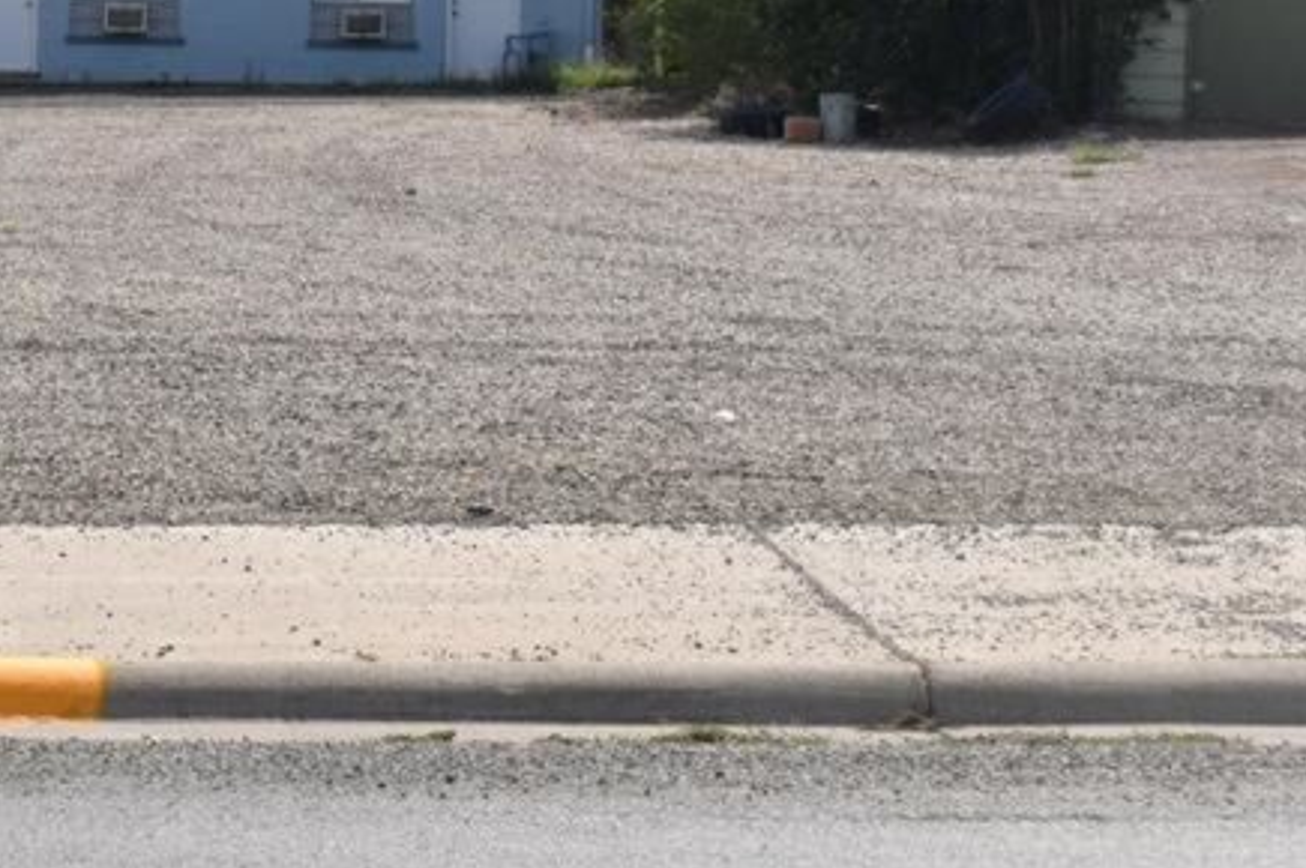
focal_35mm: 141
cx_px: -171
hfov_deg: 14.2
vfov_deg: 9.6
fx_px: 5111
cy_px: -42
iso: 200
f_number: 10
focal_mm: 40
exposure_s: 1/400
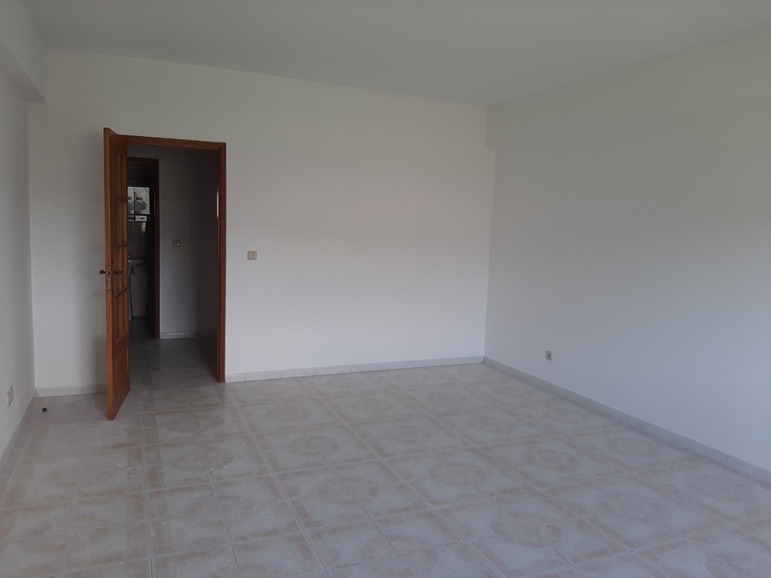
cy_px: 289
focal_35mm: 27
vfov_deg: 51.4
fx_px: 601
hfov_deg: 65.3
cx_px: 386
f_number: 1.7
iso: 64
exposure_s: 1/50
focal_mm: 3.93
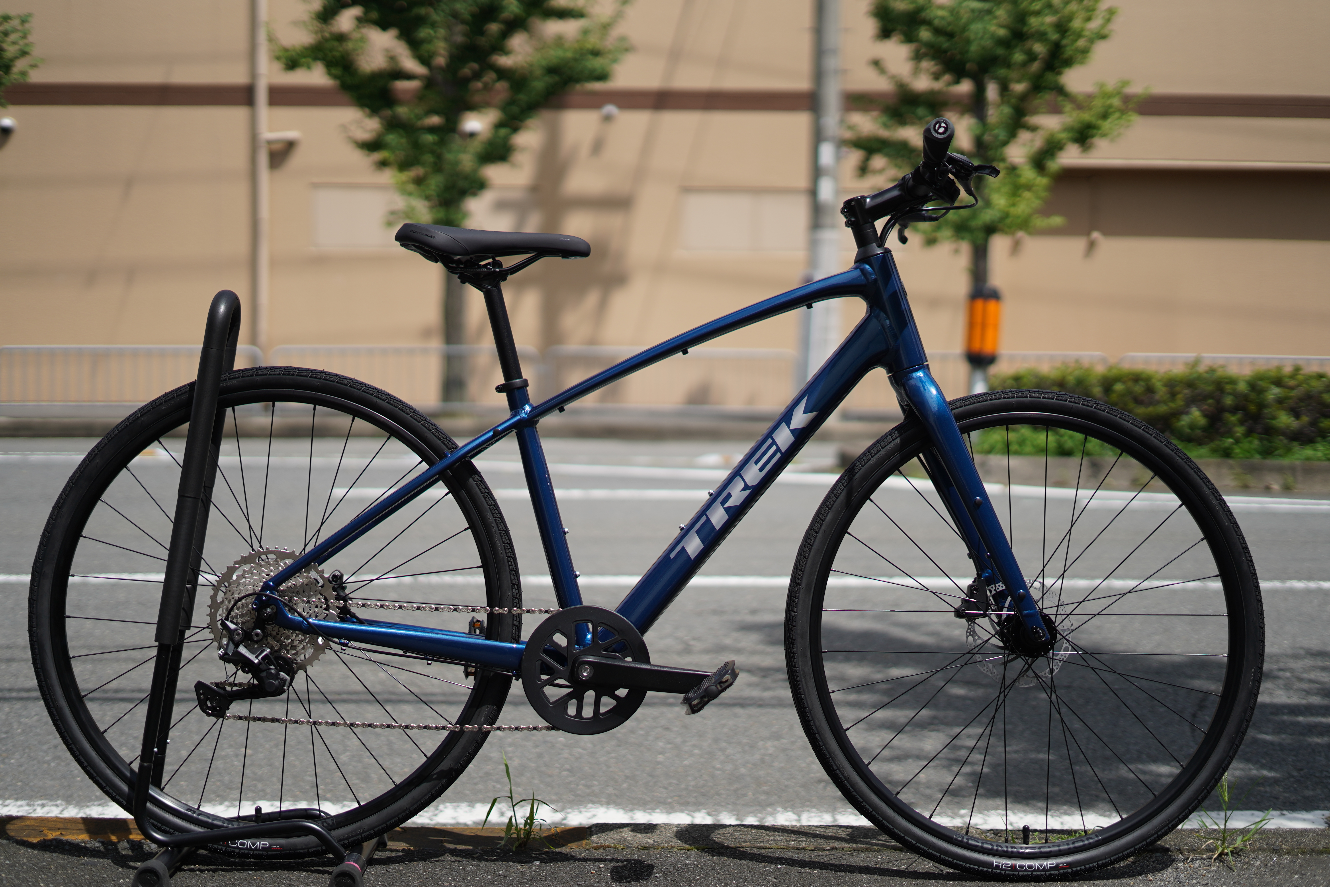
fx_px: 1847
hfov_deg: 39.6
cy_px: 444
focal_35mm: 50
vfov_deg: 27.0
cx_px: 665
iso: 100
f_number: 1.8
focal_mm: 50
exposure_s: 1/6400
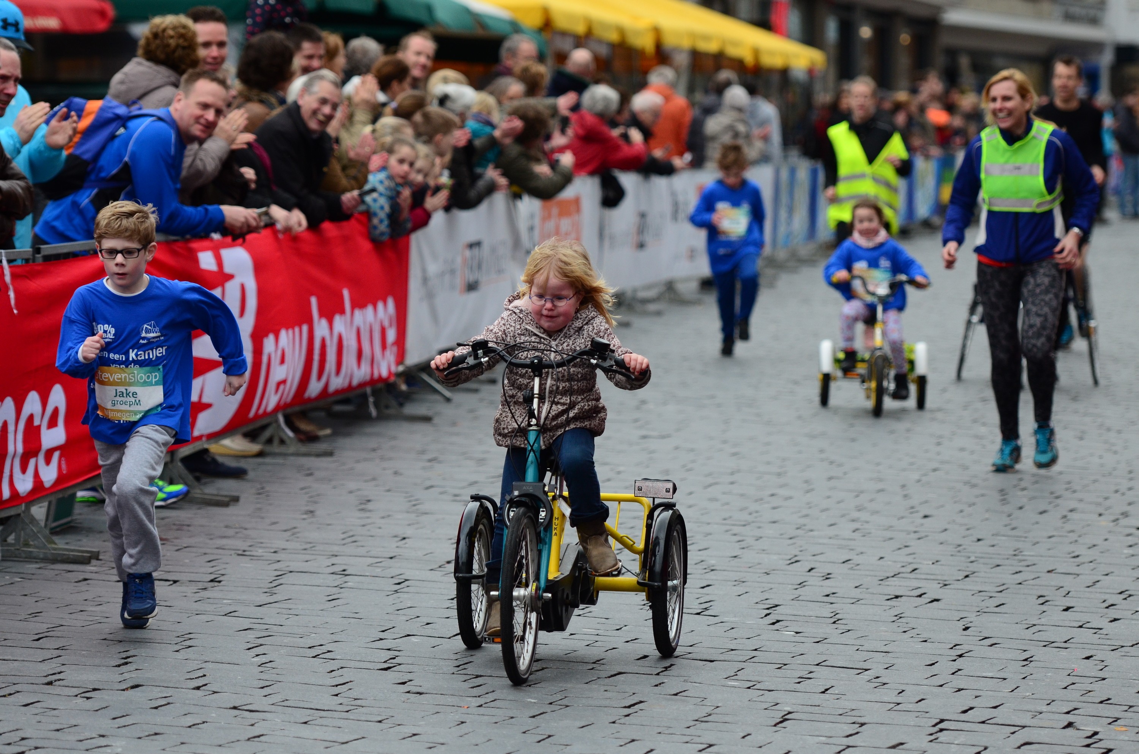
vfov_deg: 7.9
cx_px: 570
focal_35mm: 174
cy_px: 377
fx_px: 5494
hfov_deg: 11.8
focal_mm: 116
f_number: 2.8
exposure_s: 1/1600
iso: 640
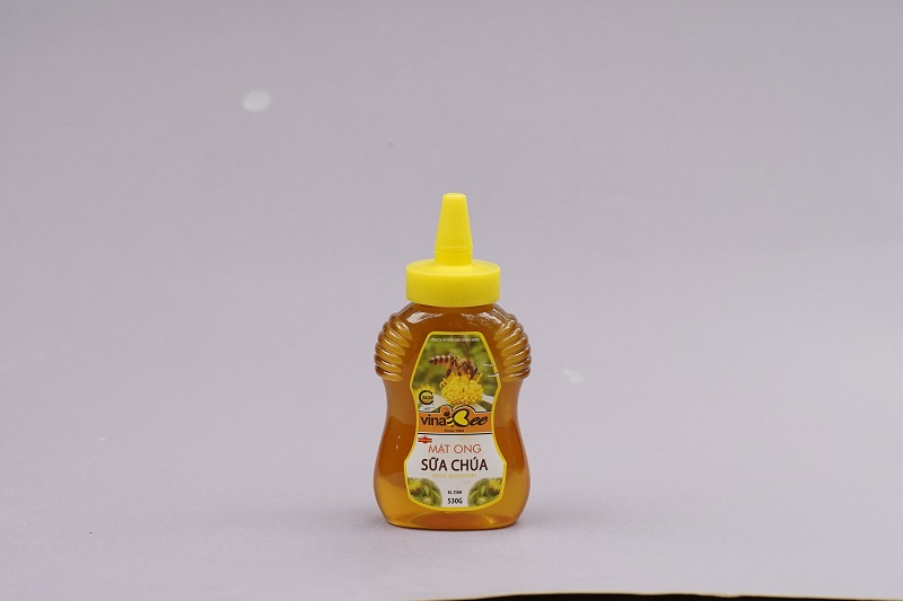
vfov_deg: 14.1
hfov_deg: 21.0
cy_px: 300
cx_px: 452
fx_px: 2432
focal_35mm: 97
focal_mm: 65
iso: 500
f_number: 5.6
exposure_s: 1/100
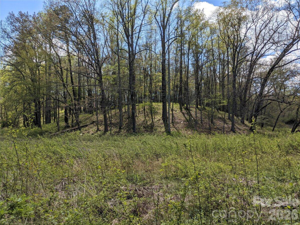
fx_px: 234
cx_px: 150
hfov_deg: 65.3
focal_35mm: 27
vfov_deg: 51.4
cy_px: 112
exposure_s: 1/2347
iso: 42
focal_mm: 4.38
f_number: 1.73
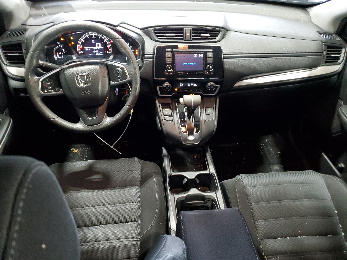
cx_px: 174
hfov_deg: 67.3
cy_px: 130
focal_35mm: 26
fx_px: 261
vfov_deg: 53.1
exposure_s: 1/40
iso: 365
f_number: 1.5
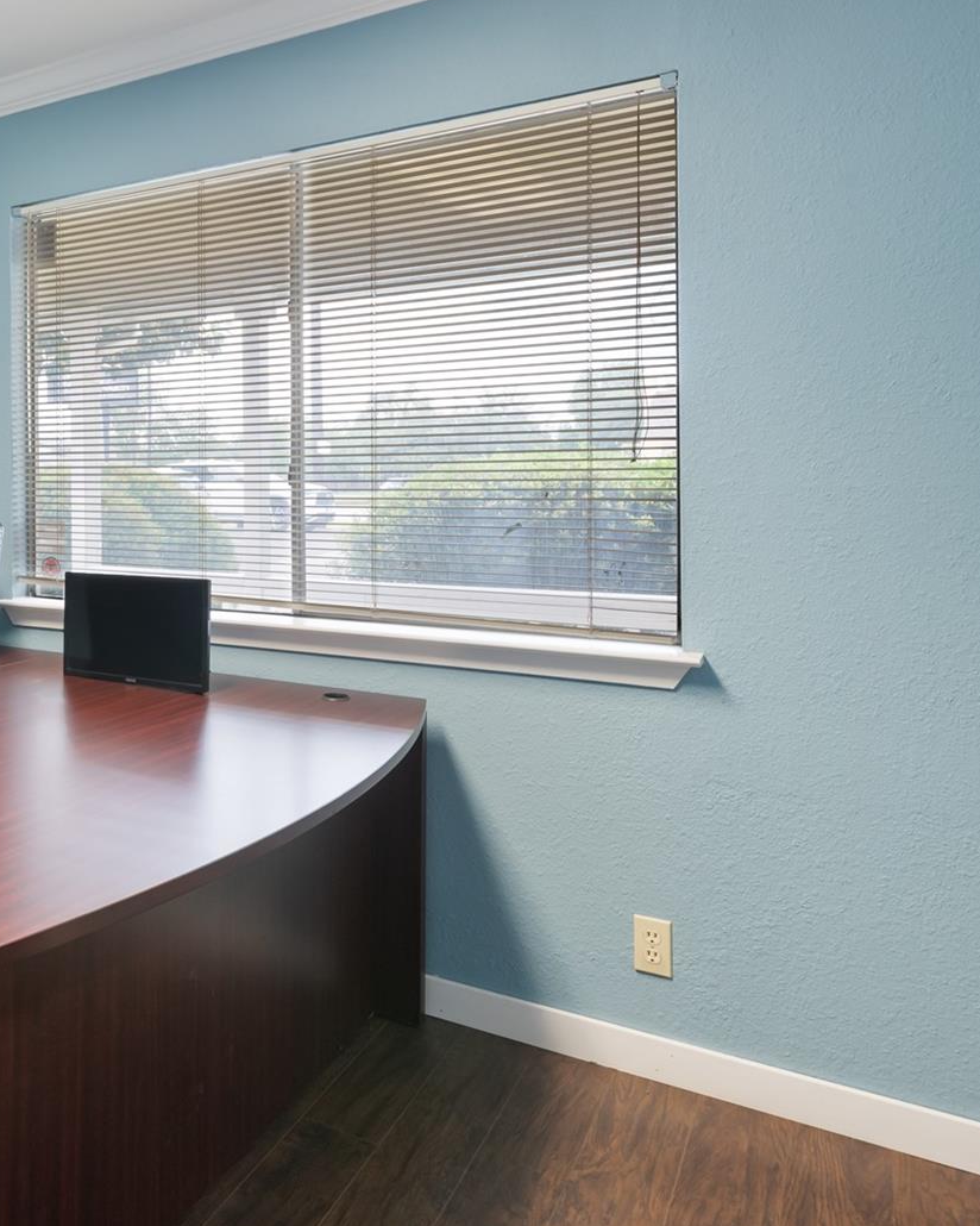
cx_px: 122
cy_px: 489
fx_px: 1015
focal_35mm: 28
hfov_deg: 47.1
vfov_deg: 61.7
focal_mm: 15
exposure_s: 1/4
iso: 400
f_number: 8
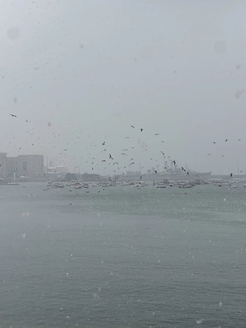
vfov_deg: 24.4
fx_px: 758
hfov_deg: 18.4
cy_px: 169
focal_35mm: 80
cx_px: 125
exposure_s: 1/341
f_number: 2.8
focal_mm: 9
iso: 32
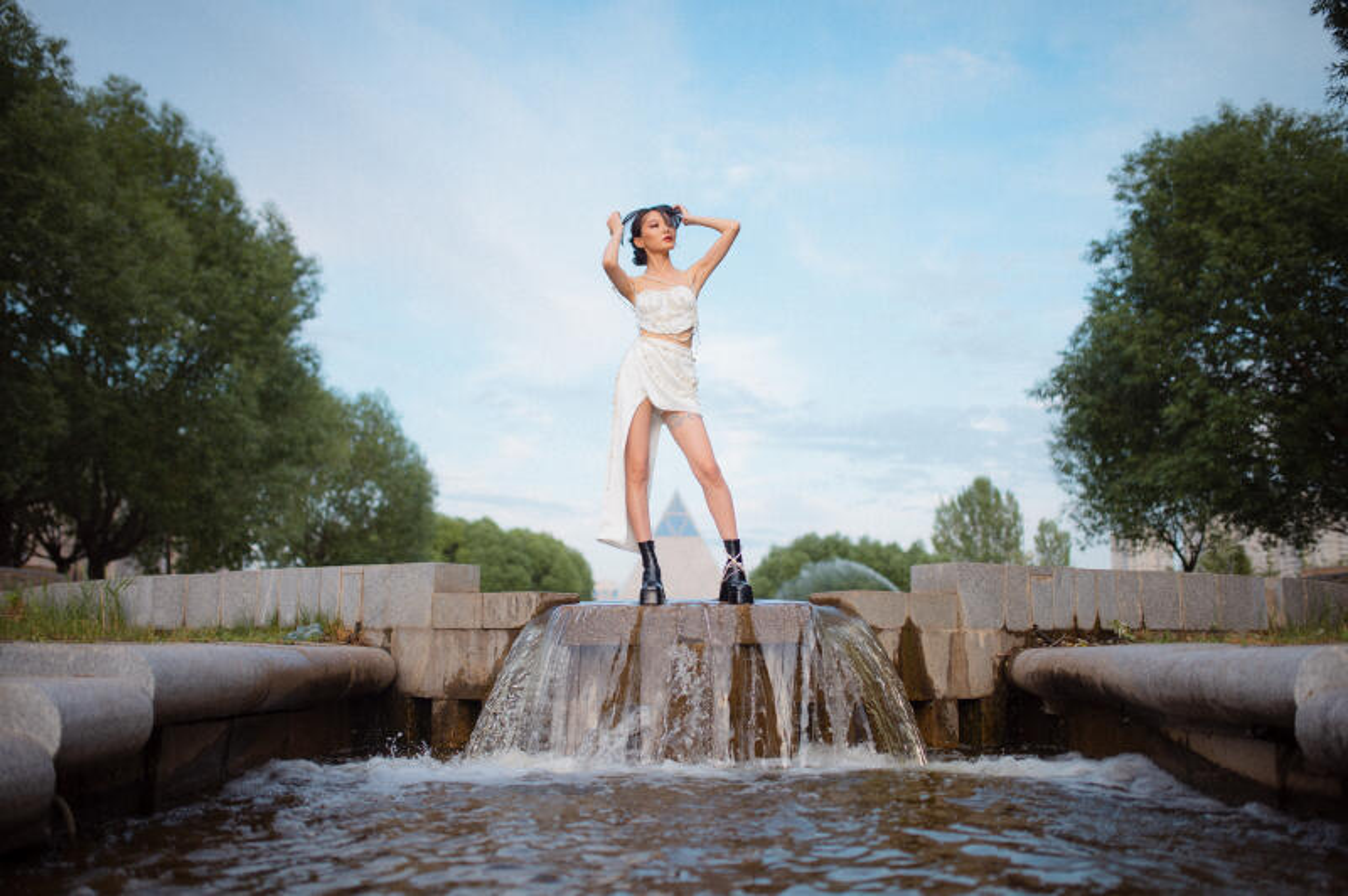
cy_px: 448
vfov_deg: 37.8
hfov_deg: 54.5
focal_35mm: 35
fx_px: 1309
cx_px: 674
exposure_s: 1/1000
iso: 100
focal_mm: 35
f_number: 1.4
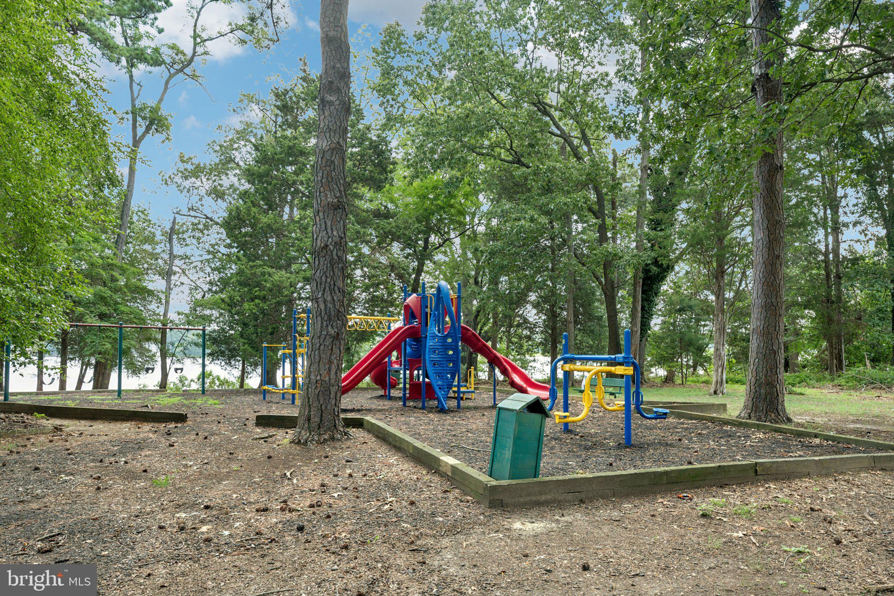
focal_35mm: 24
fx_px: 596
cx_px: 447
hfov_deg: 73.7
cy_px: 298
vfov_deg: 53.1
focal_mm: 24
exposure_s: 1/30
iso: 100
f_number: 8
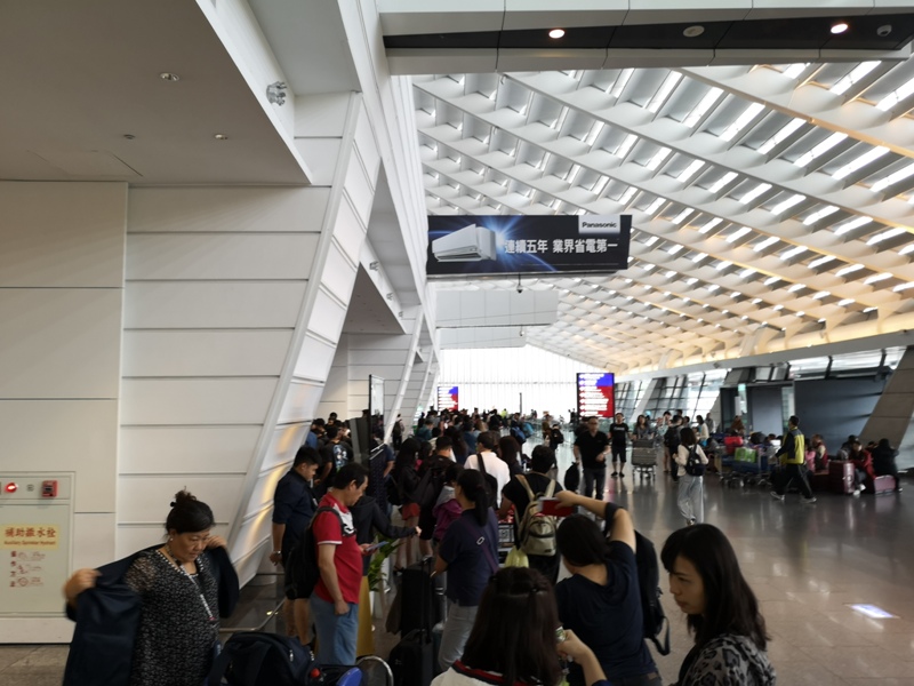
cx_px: 457
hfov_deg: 65.3
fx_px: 713
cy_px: 343
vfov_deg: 51.4
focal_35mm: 27
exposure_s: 1/40
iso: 160
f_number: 1.8
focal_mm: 3.95
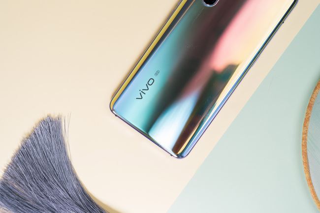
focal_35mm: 50
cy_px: 106
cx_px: 160
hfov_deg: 39.6
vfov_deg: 27.0
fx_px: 444
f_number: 4
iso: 640
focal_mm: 50
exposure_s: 1/200
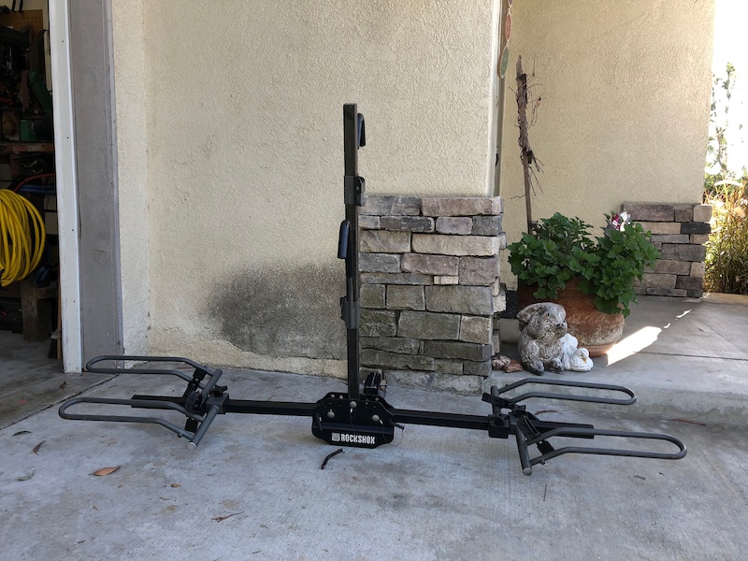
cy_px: 280
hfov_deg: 63.4
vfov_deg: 49.7
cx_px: 374
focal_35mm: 28
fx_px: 605
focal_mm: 3.99
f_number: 1.8
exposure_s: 1/120
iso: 25
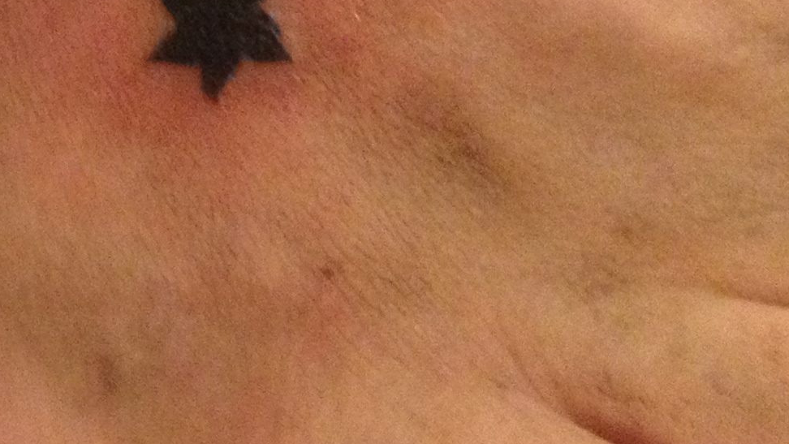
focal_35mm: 128
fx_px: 2678
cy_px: -286
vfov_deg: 9.2
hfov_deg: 15.3
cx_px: -444
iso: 400
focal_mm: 4.28
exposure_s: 1/20
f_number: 2.4
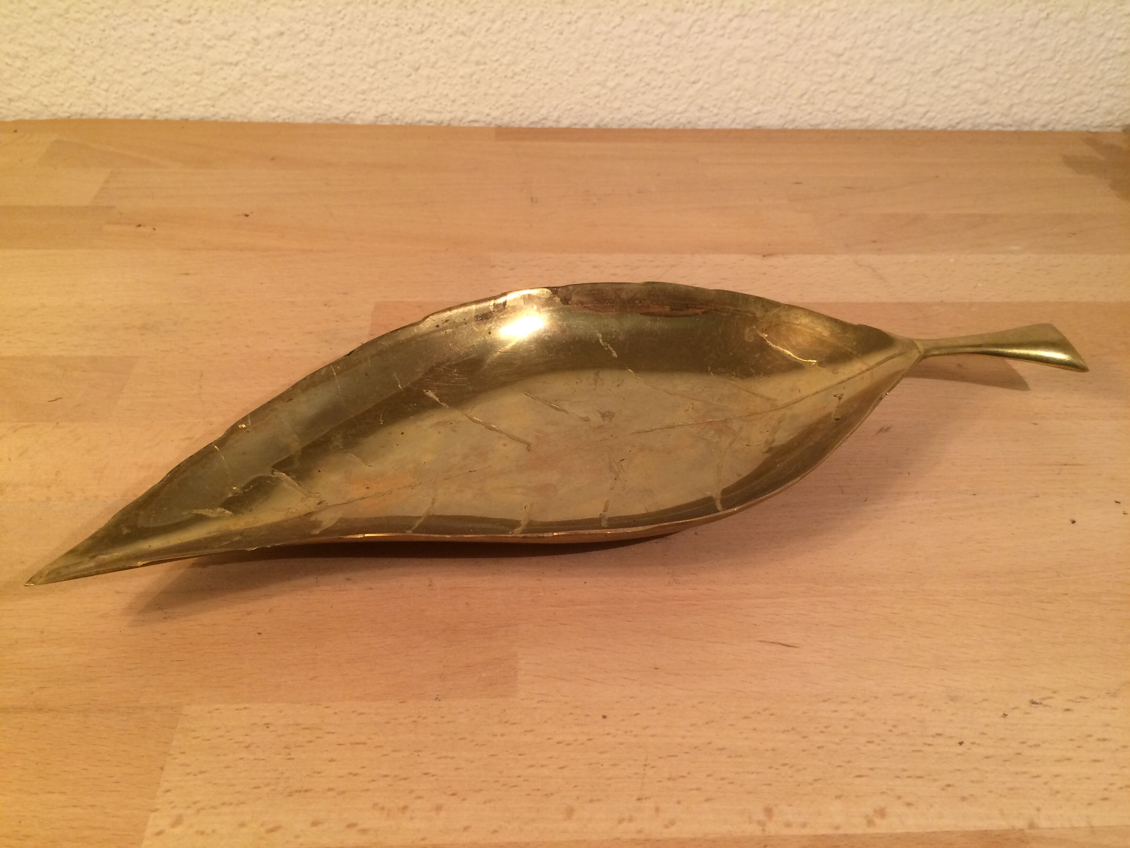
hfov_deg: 61.7
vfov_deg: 48.2
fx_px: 947
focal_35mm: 29
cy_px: 424
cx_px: 565
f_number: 2.2
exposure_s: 1/33
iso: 64
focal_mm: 4.15
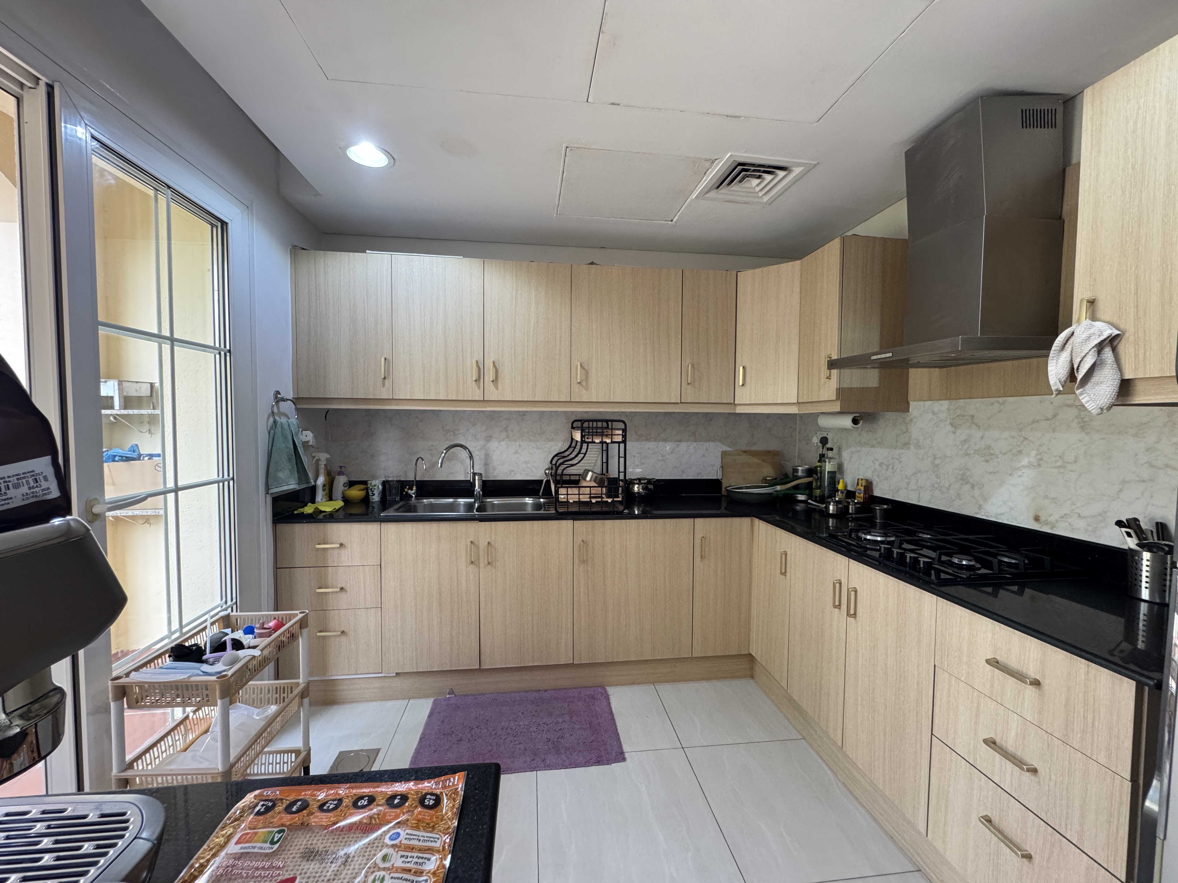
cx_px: 589
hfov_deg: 102.1
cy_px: 442
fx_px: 476
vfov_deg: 85.7
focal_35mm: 14
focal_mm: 2.22
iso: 250
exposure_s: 1/100
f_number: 2.2
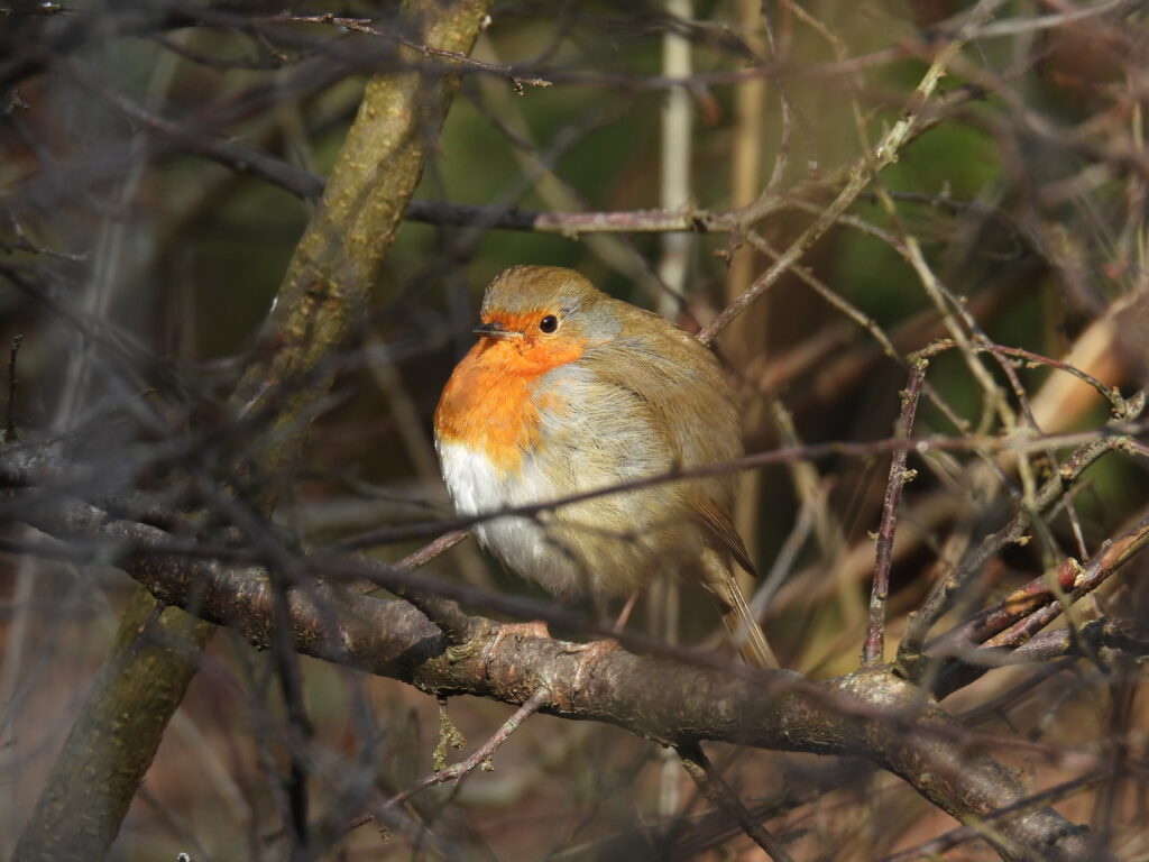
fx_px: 19916
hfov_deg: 3.3
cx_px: 574
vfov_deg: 2.5
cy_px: 431
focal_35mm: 600
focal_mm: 107
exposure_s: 1/250
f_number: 5
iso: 140
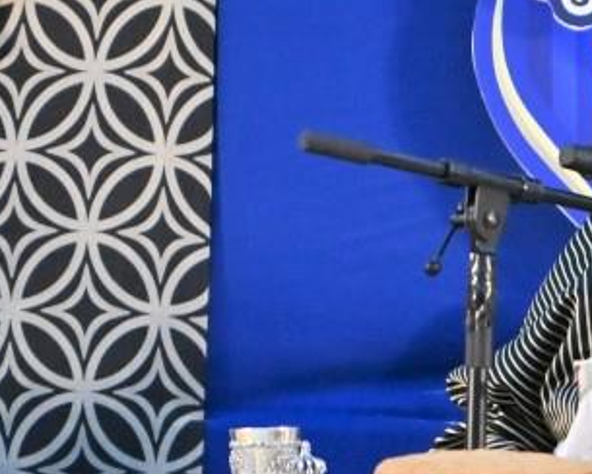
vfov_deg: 1.6
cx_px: 817
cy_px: 118
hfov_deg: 2.0
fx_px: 16575
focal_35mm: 946
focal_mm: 200
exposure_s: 1/320
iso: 400
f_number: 2.8
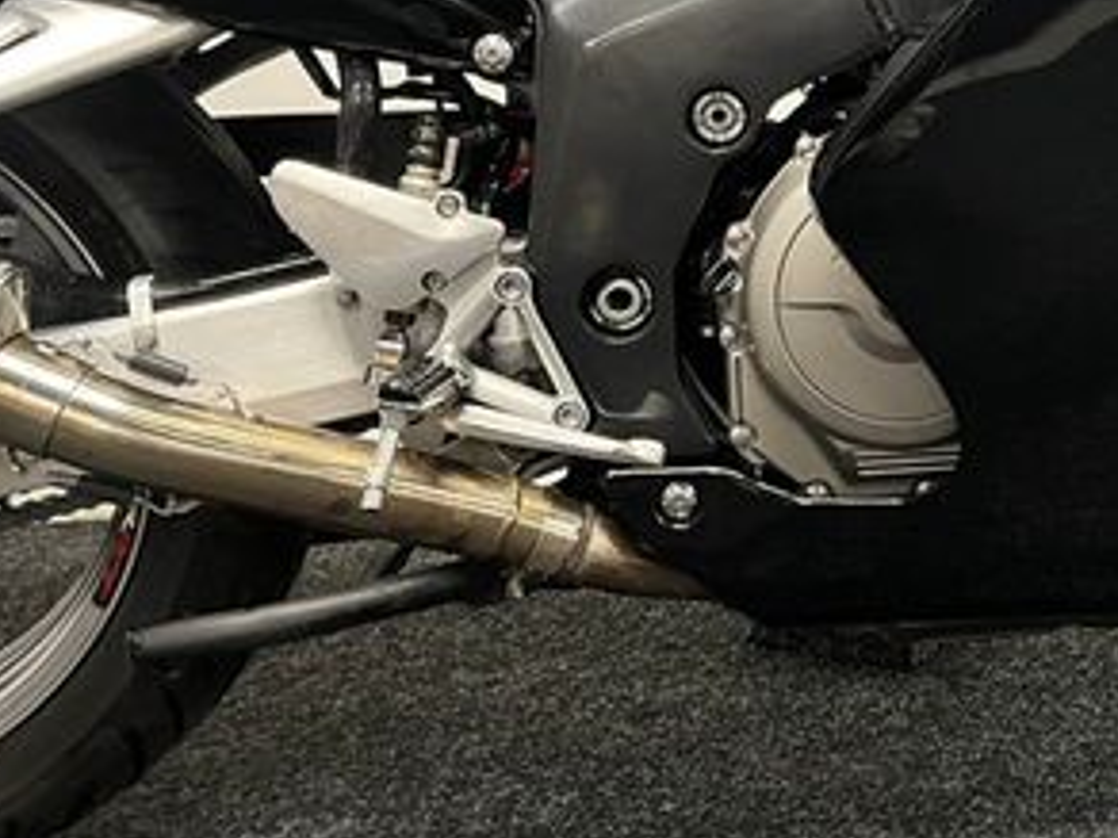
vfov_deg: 25.2
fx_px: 1841
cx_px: 1072
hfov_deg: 31.6
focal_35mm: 57
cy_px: 168
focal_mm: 5.1
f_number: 1.6
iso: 500
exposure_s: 1/50
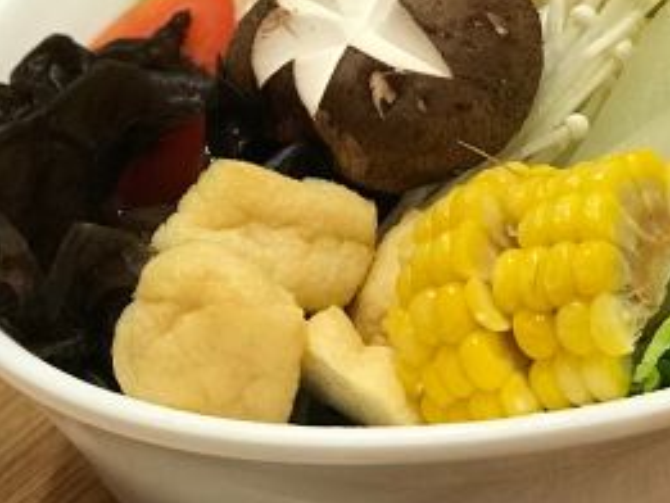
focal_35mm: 153
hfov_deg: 12.9
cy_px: 35
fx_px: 2963
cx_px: 442
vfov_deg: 9.7
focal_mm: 6.6
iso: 250
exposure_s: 1/100
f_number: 2.8
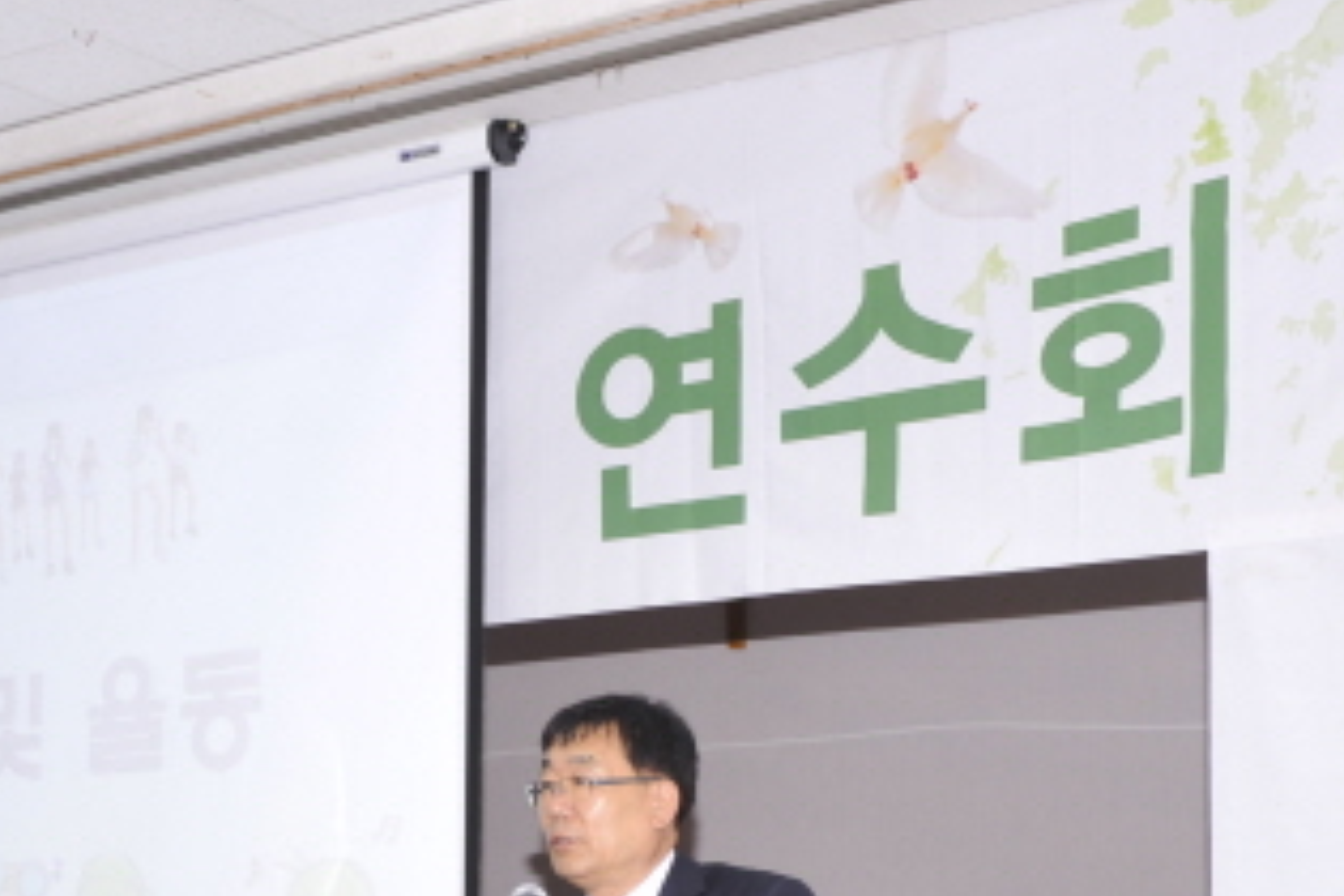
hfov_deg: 25.3
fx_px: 2986
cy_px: 1005
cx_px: 559
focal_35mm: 80
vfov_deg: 16.5
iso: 200
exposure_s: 1/60
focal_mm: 35
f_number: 5.6
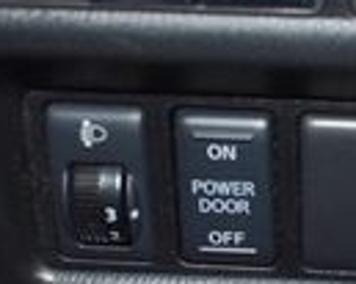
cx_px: 472
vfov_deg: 12.1
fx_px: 1327
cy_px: 285
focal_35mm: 126
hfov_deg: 14.6
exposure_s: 1/60
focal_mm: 18
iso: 320
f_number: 3.5
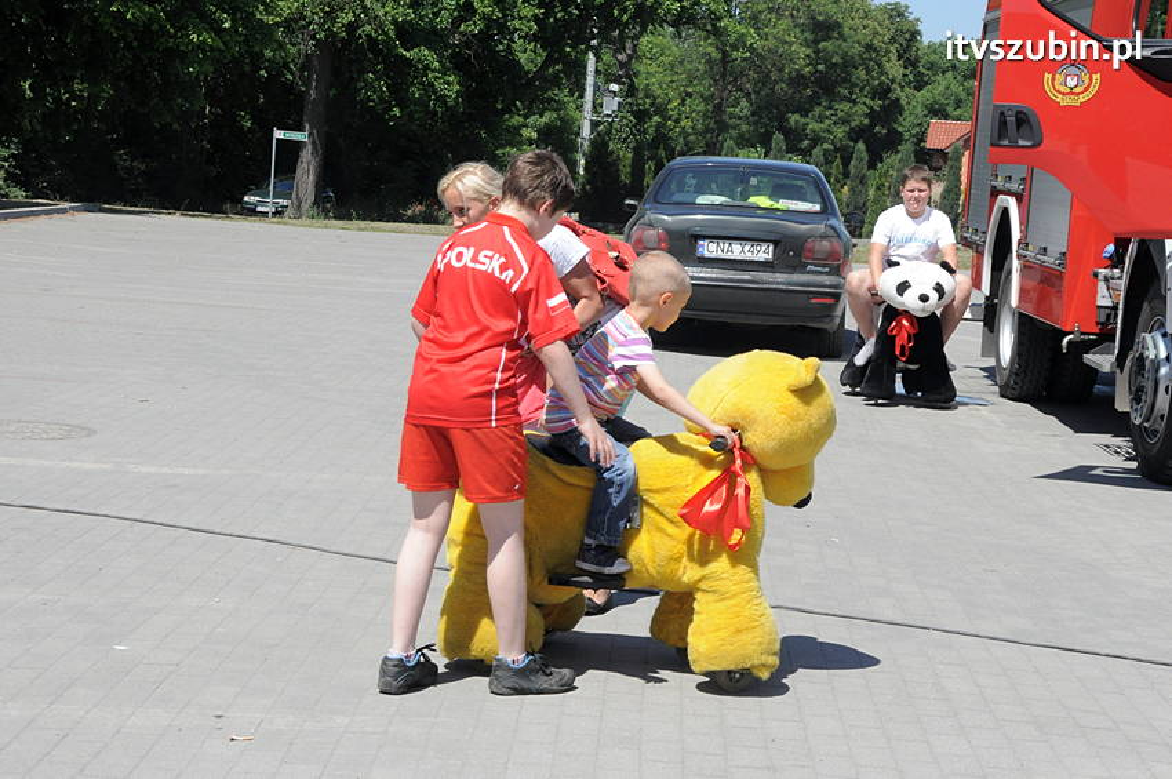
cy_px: 390
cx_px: 586
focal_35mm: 75
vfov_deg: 18.1
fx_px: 2439
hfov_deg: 27.0
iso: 1000
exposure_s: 1/800
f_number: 14
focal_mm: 50
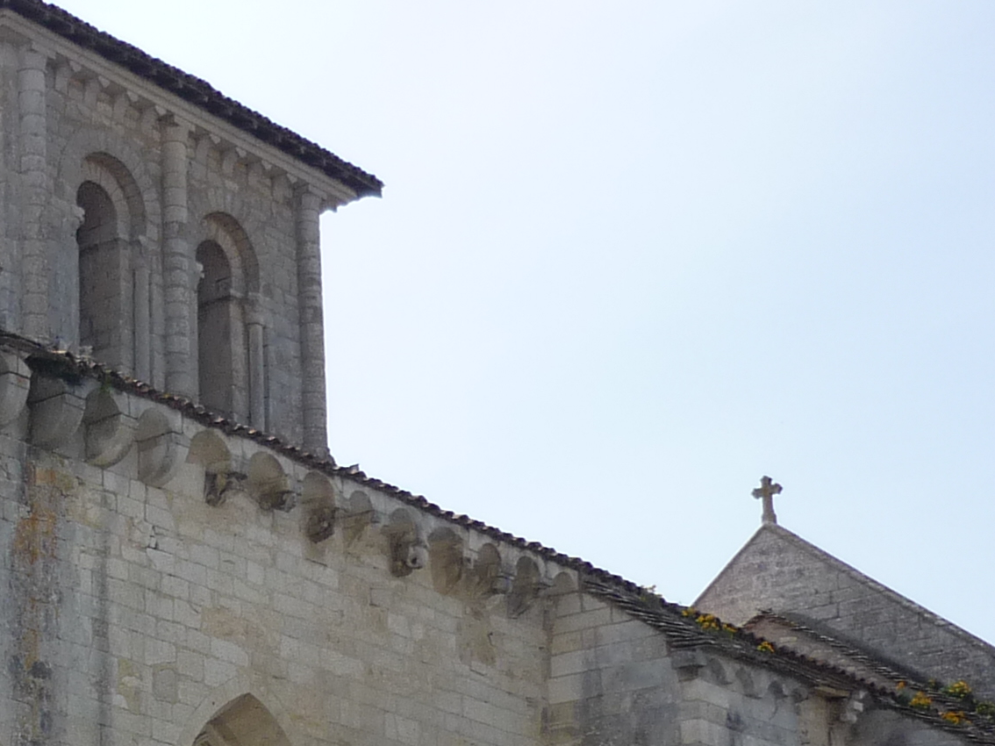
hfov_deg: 19.9
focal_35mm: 95
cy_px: 820
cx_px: -67
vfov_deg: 15.2
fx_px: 2730
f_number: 8
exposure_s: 1/200
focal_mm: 5.5
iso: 100
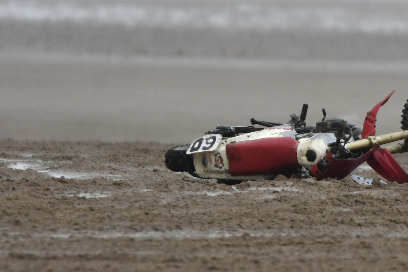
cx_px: 330
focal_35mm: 1704
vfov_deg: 0.8
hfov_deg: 1.2
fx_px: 19305
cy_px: 68
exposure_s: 1/320
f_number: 5.6
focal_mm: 550
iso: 900
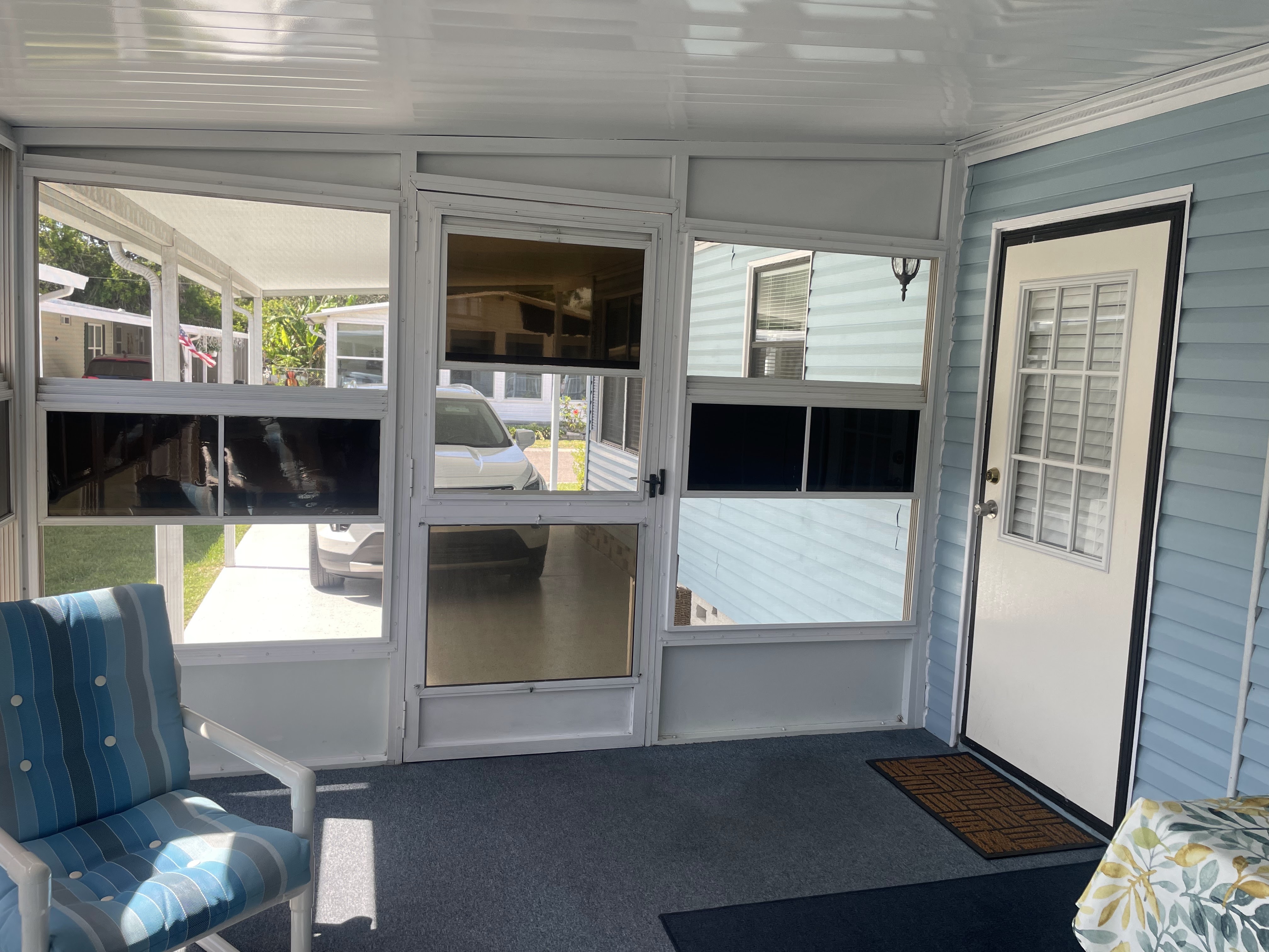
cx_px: 634
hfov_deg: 67.3
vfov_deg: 53.1
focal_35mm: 26
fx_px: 953
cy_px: 476
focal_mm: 4.2
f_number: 1.6
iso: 32
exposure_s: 1/278
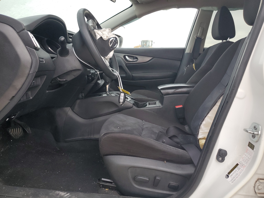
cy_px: 99
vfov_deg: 53.1
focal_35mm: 26
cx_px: 132
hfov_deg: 67.3
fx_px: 198
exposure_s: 1/120
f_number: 1.5
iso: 82
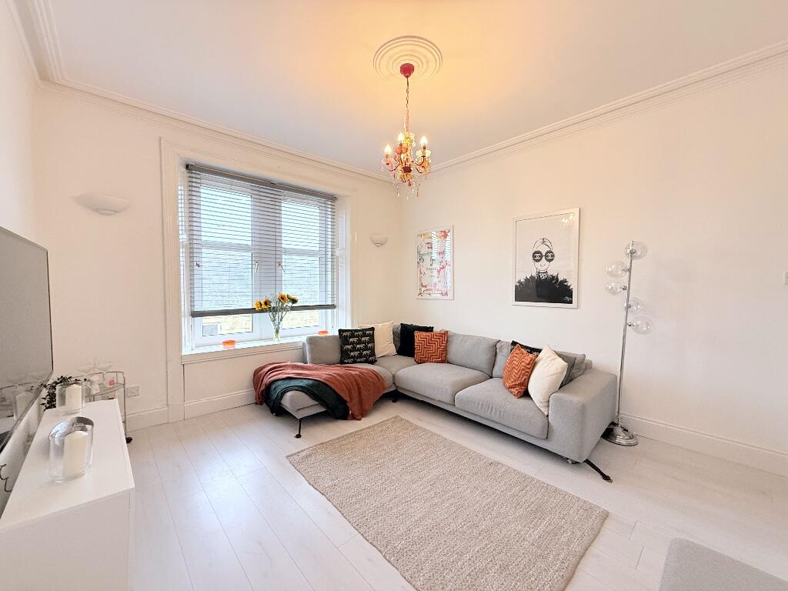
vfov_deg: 85.7
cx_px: 394
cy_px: 296
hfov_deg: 102.1
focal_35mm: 14
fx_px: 319
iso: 250
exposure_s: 1/99
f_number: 2.2
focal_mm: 2.22
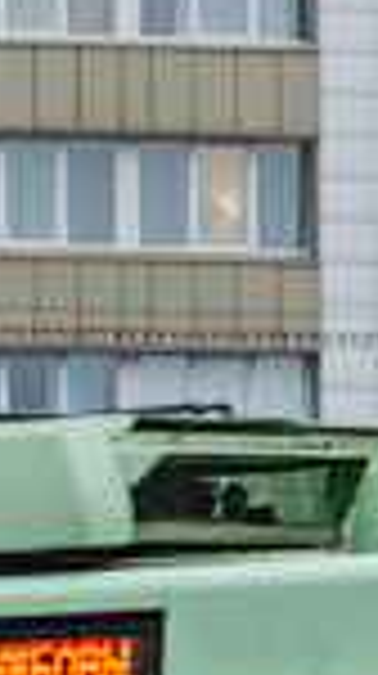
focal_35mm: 476
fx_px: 8502
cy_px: 506
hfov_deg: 2.5
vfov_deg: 4.5
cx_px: 328
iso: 400
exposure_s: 1/125
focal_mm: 35
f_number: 4.5
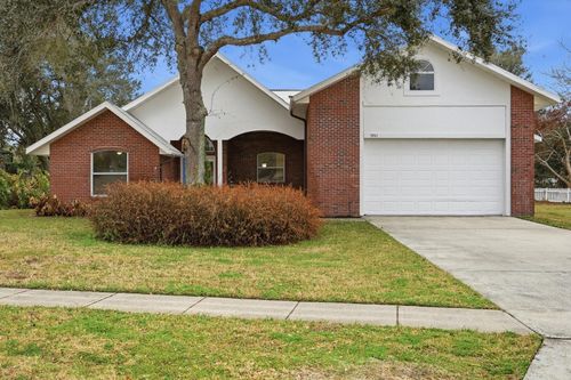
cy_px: 190
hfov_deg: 49.6
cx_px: 286
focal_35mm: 39
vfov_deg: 34.2
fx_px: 618
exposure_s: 1/6400
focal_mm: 26
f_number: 4
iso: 160
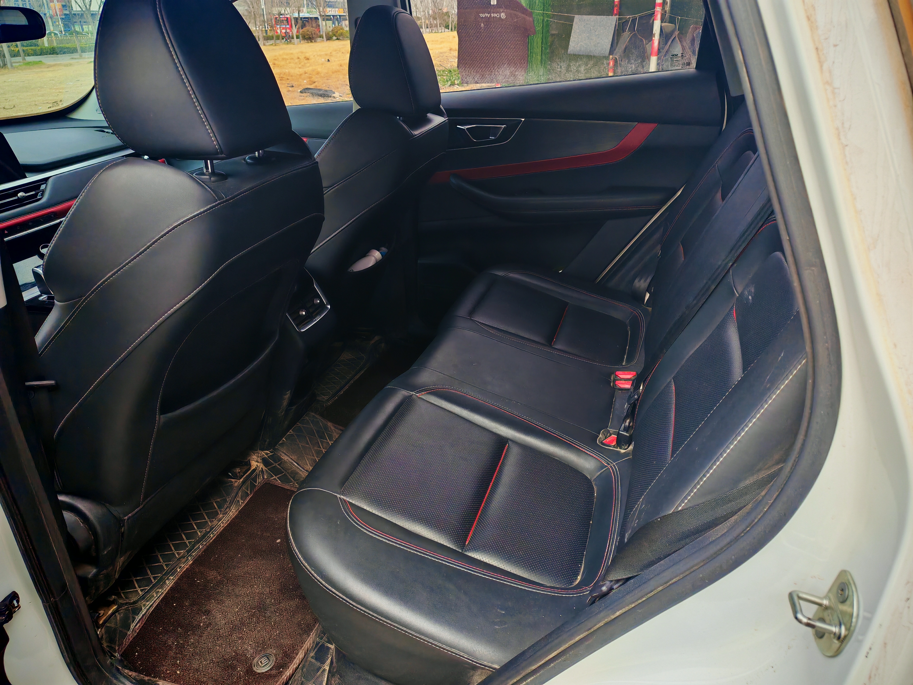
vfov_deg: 54.9
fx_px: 659
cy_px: 342
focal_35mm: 25
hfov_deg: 69.4
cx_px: 456
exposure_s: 1/380
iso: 50
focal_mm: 5.3
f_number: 1.9
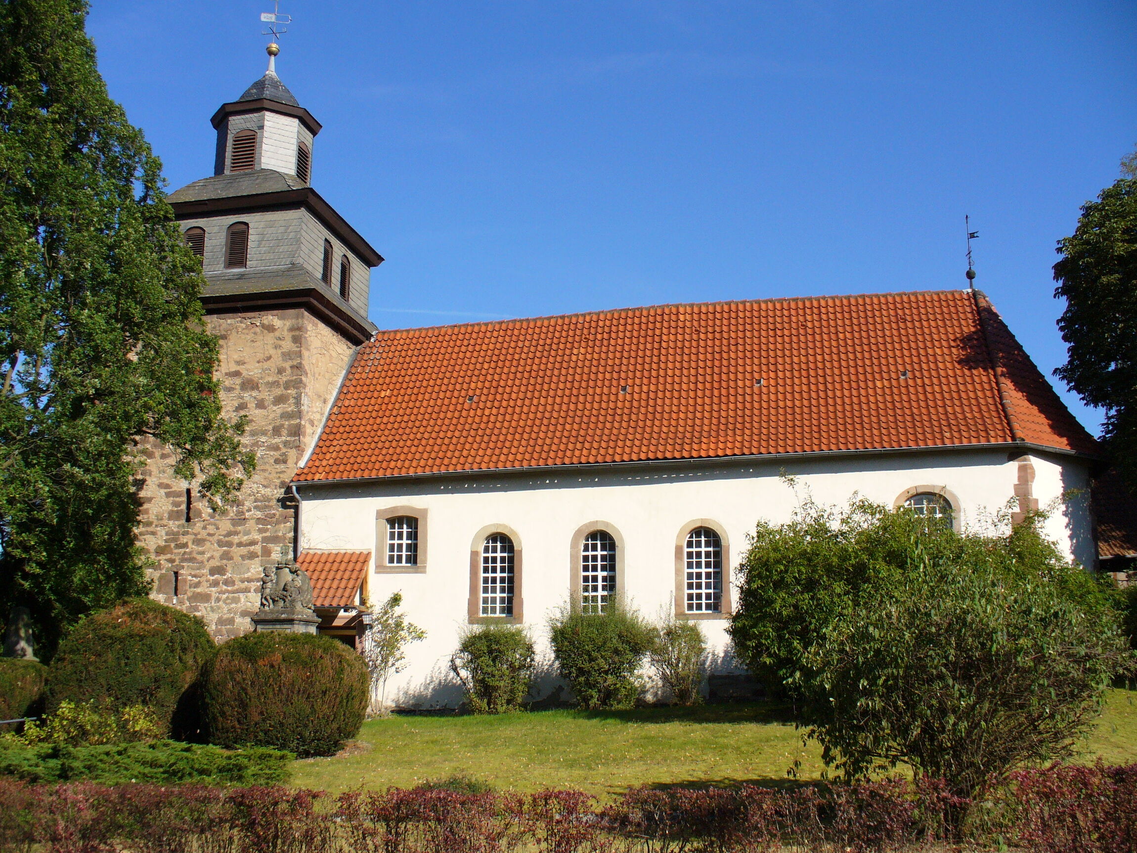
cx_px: 568
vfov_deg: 38.7
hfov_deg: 50.1
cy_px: 426
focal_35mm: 37
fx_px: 1215
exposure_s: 1/320
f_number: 5.6
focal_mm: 6.1
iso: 80
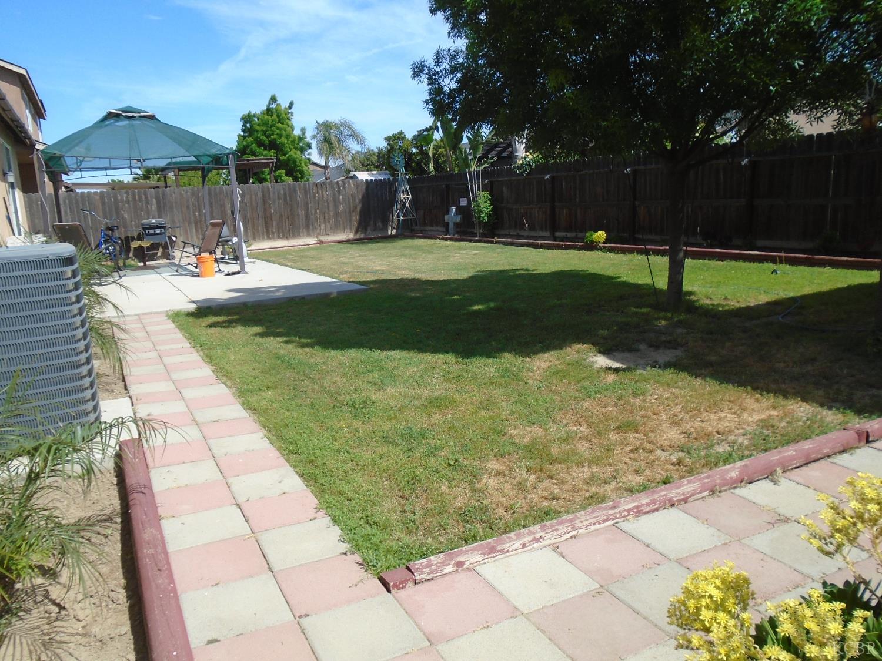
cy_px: 330
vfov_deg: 53.1
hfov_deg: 67.3
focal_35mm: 26
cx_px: 441
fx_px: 662
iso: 100
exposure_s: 1/160
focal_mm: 4.6
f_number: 8
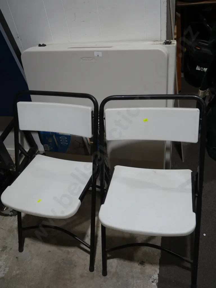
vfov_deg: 56.8
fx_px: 266
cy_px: 144
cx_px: 108
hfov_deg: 44.2
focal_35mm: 32
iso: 200
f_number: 4
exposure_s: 1/125
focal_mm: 16
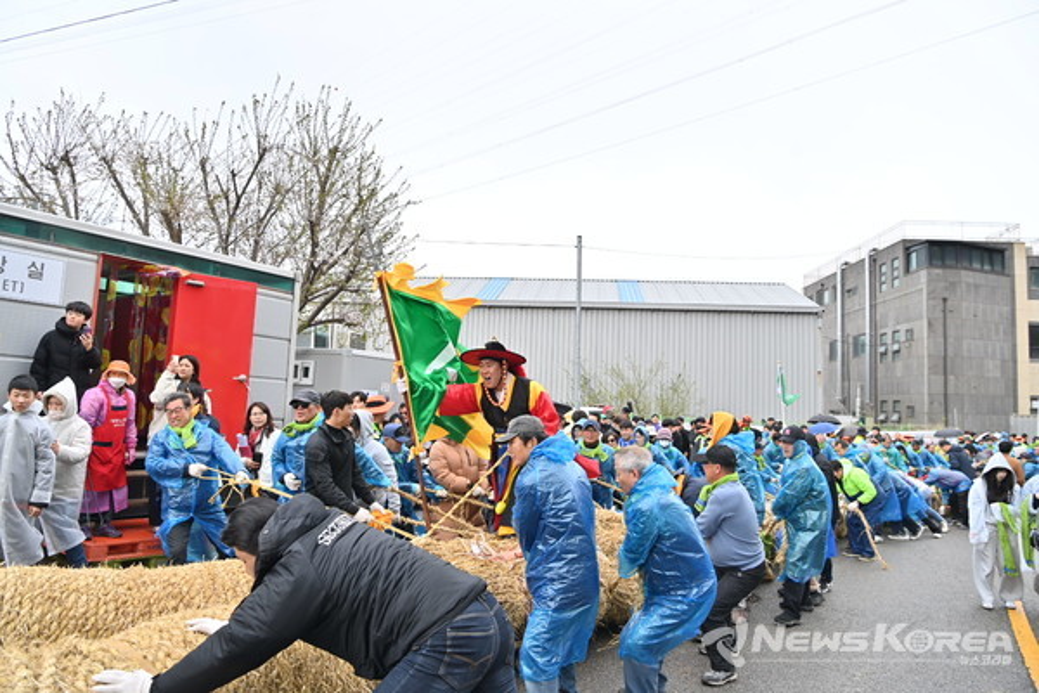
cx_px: 520
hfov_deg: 73.7
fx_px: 693
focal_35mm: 24
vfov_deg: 53.1
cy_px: 346
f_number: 5
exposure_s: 1/250
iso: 100
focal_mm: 24
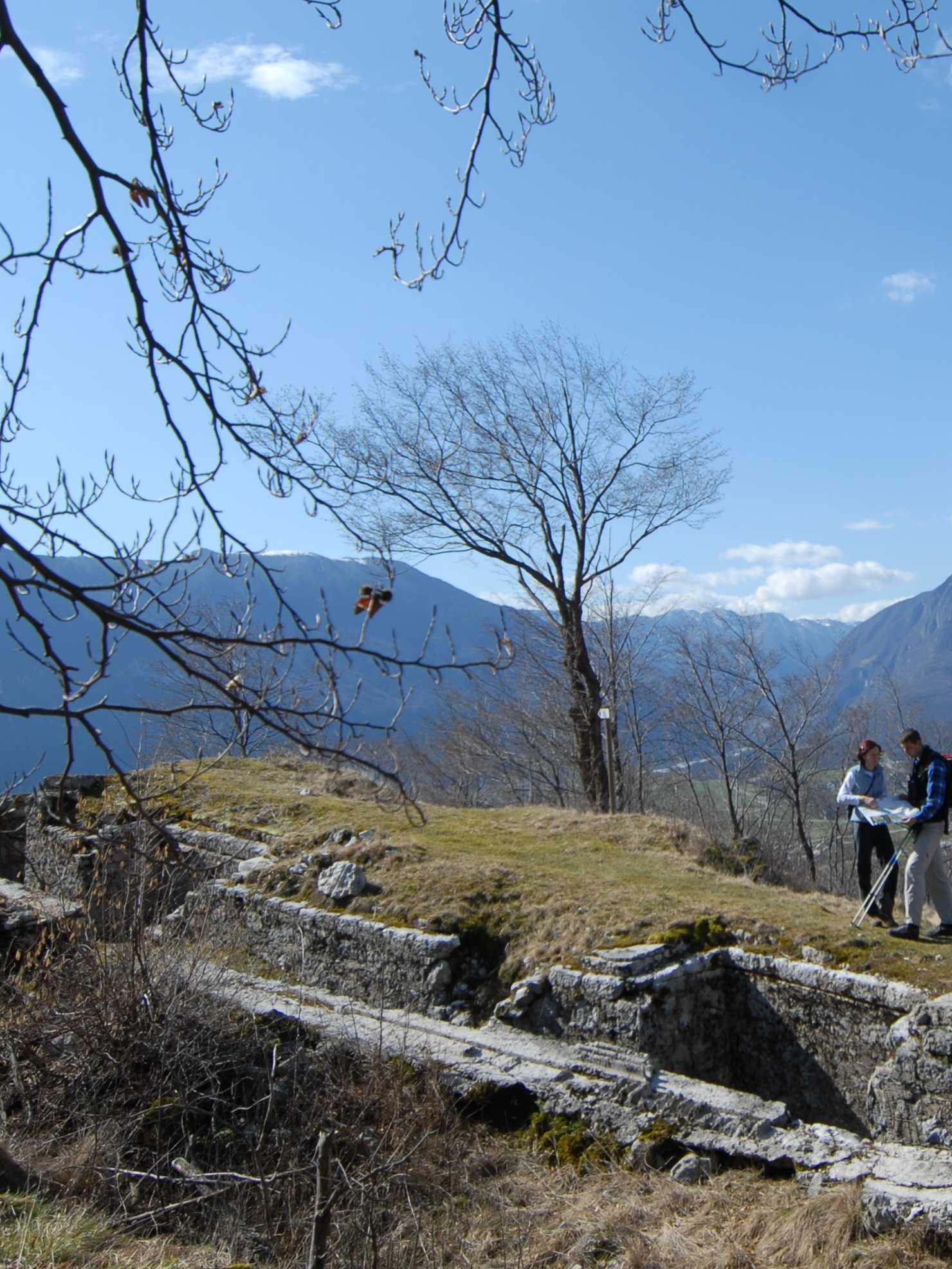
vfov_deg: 53.9
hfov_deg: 40.1
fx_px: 1247
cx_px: 762
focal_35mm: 34
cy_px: 612
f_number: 6.3
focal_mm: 12
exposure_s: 1/400
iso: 100
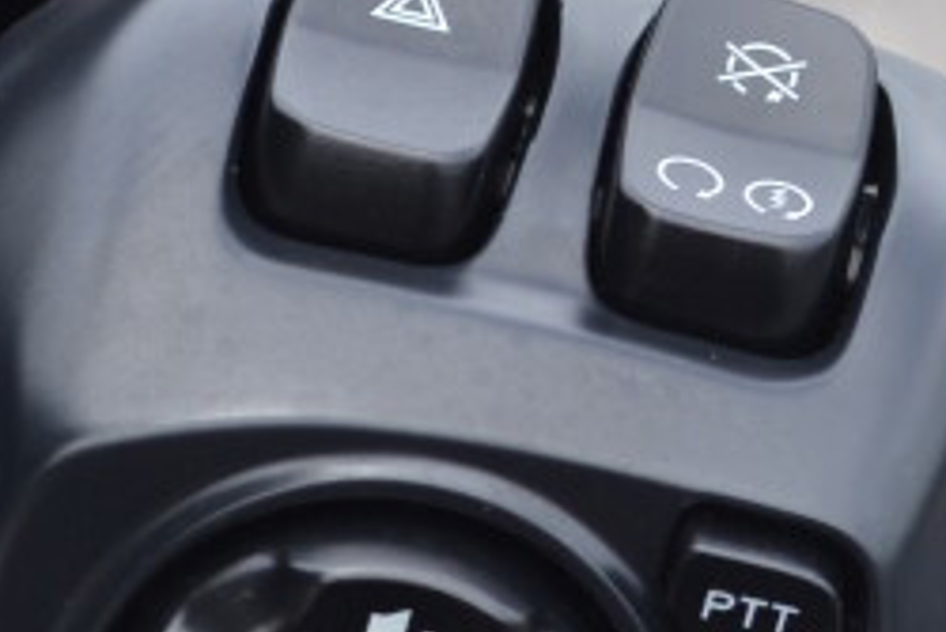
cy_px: 117
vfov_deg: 6.0
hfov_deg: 8.9
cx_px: 851
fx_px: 6047
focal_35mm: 230
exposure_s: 1/160
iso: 100
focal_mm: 32
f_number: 6.3
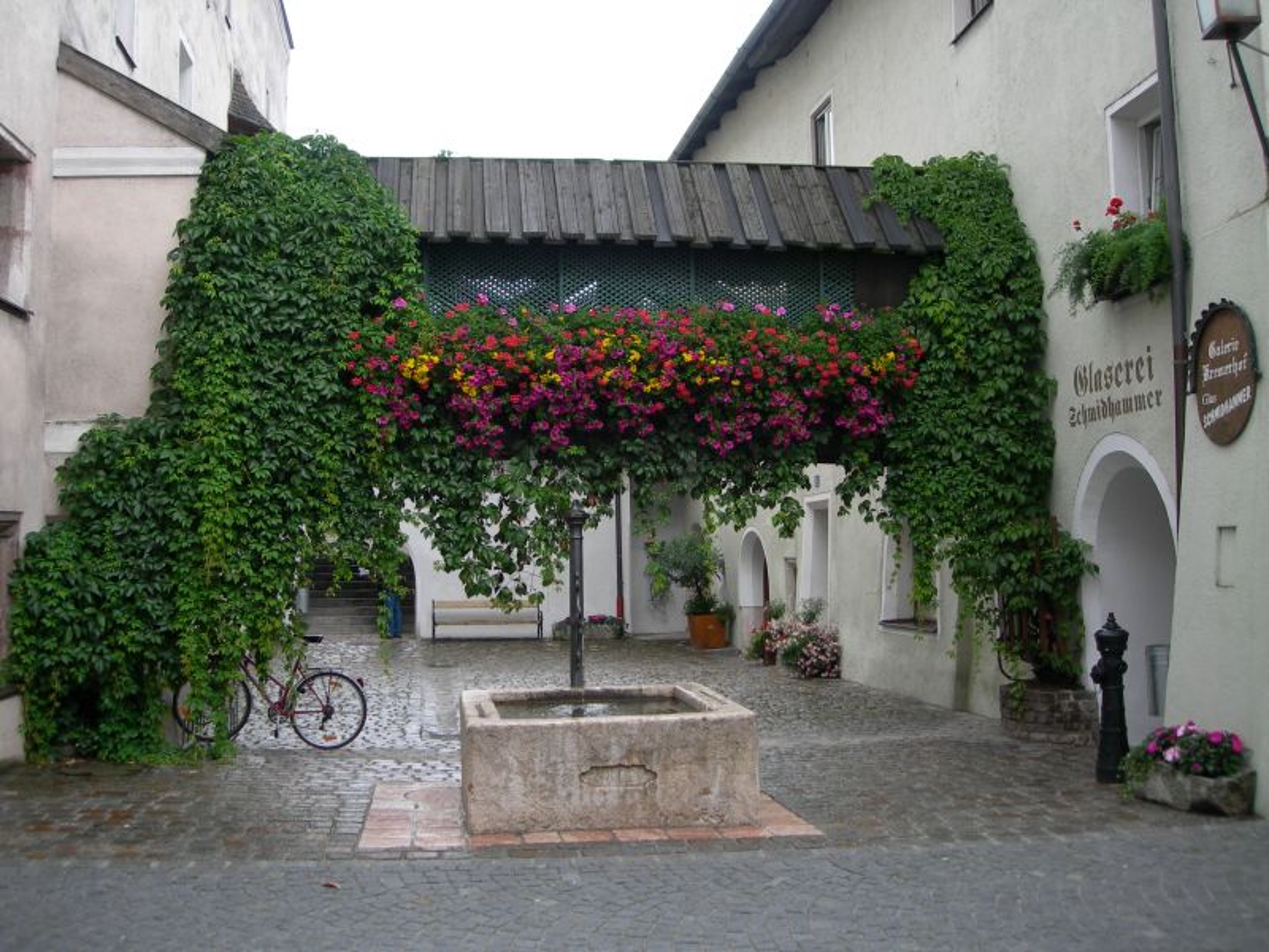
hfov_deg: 49.0
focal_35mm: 38
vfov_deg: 37.7
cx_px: 634
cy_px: 476
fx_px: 1393
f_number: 2.8
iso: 50
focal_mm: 7.8
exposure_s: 1/212
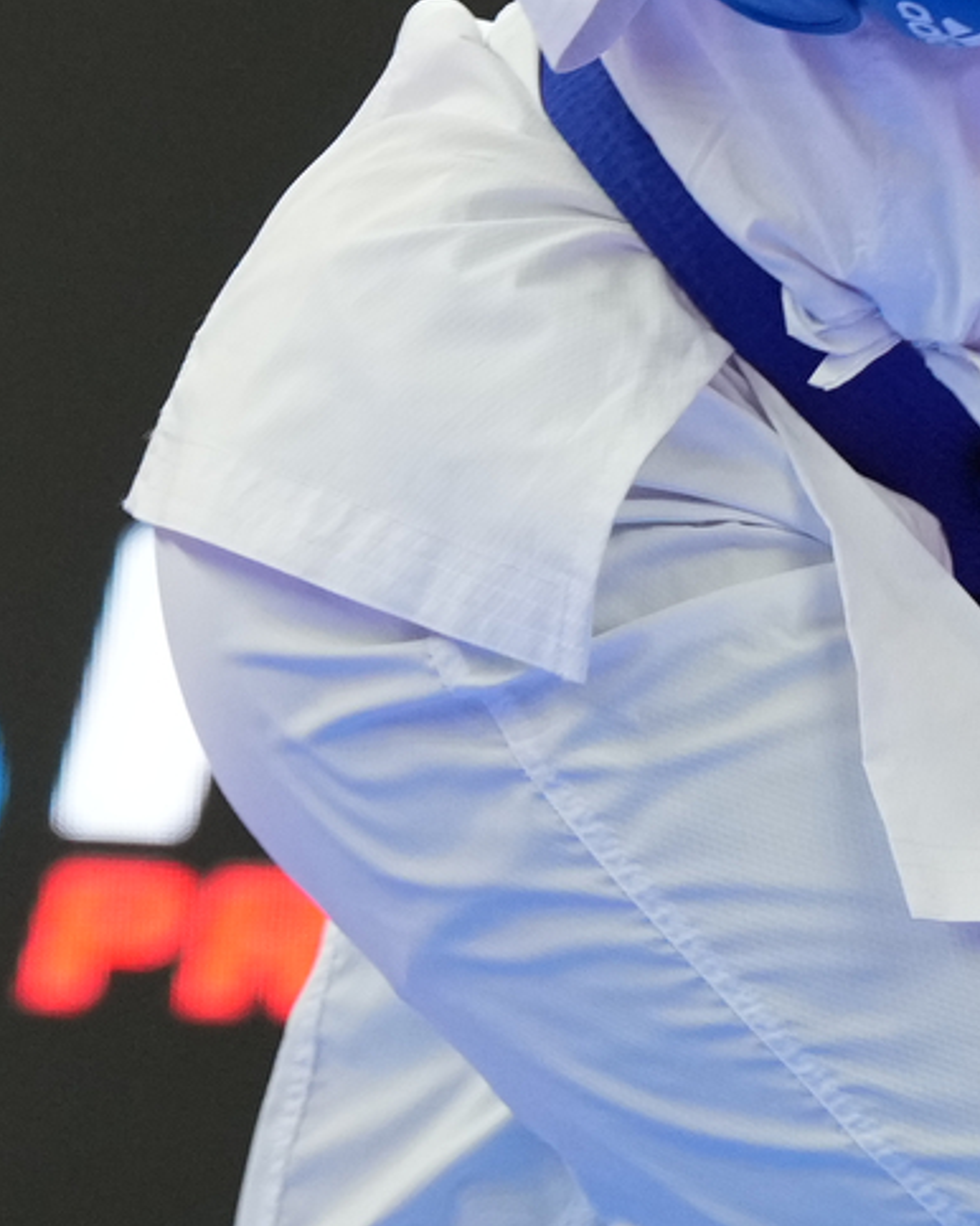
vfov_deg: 2.0
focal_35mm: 972
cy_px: -472
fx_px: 35262
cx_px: -612
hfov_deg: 1.6
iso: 2000
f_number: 2.8
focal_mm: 200
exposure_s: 1/1000
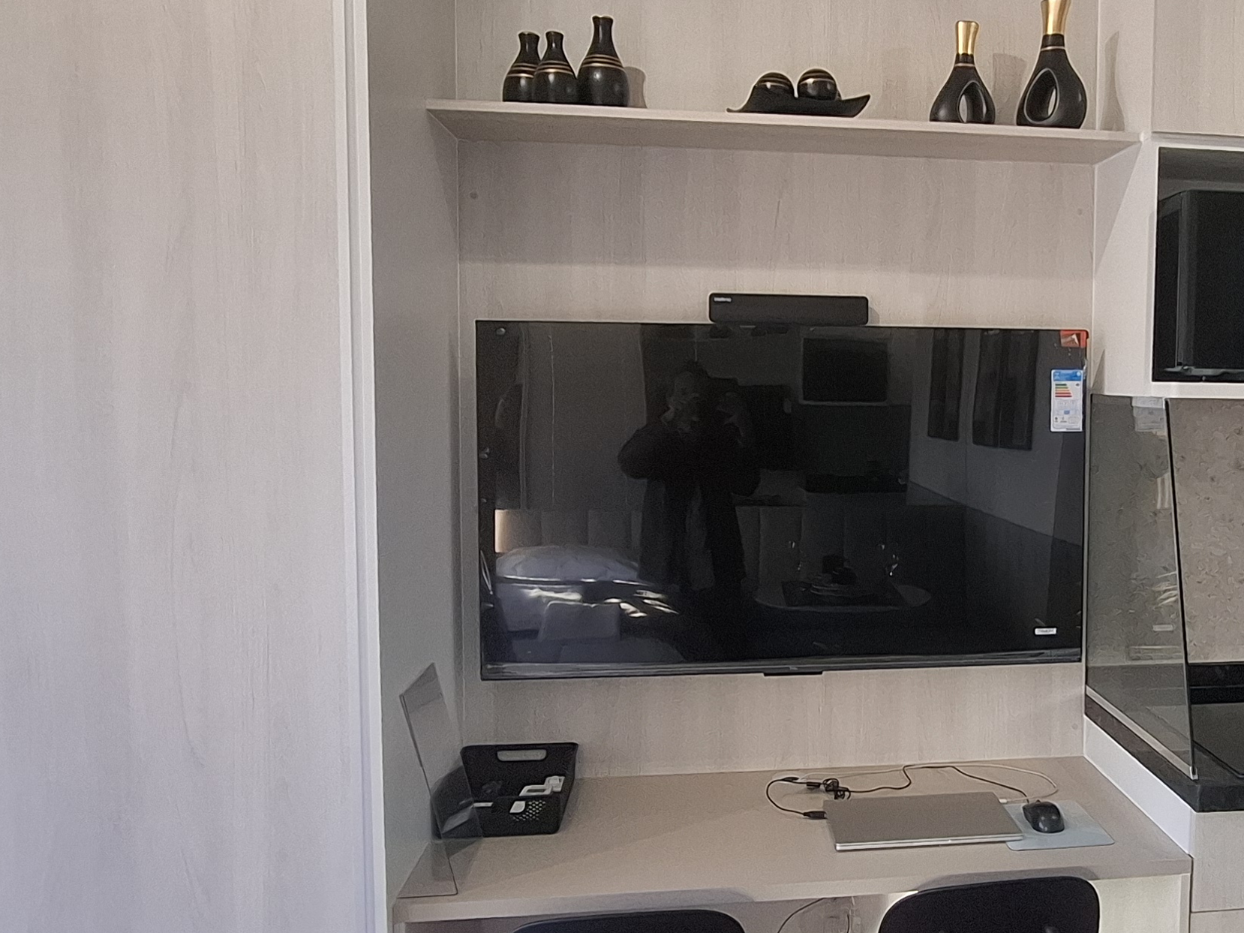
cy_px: 470
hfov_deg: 54.8
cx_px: 897
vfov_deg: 44.1
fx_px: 1150
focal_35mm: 32
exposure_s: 1/60
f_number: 2.2
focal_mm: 1.74
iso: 50
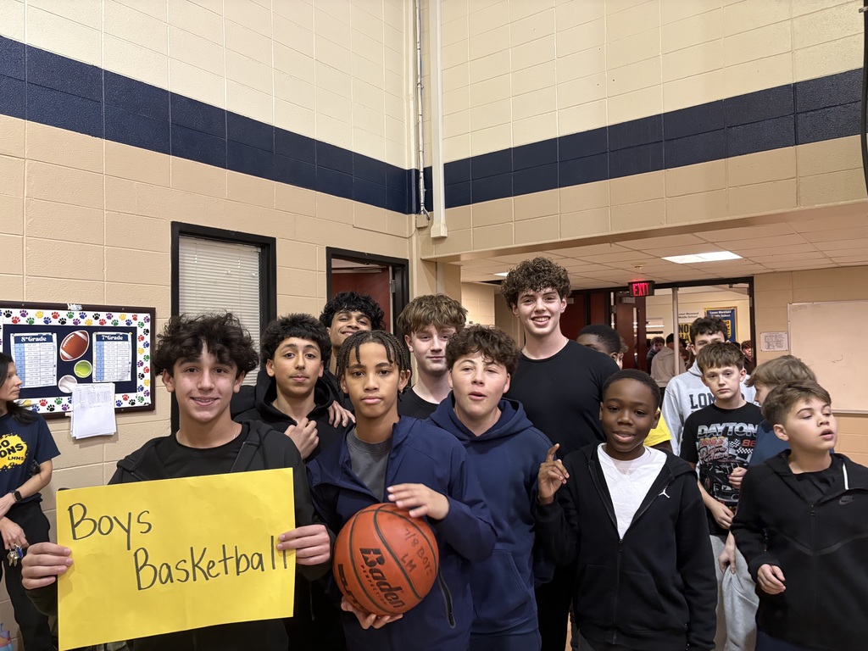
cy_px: 326
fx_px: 652
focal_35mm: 26
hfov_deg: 67.3
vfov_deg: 53.1
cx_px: 434
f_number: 1.6
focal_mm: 5.96
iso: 320
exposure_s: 1/60
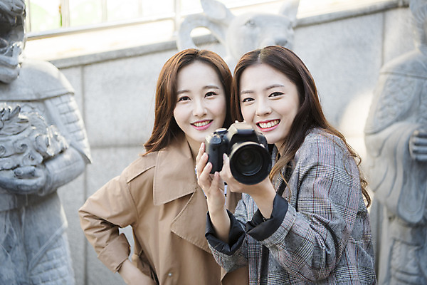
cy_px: 142
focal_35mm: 55
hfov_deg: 36.2
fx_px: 652
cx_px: 214
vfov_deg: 24.6
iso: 160
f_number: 2.8
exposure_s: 1/320
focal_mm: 55
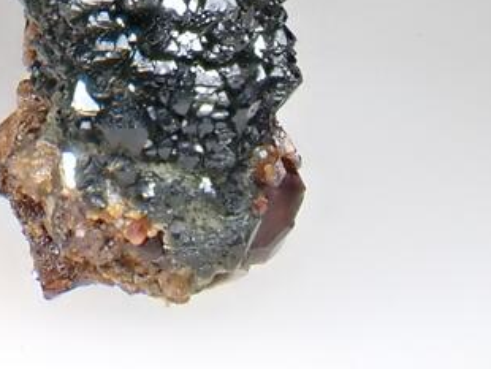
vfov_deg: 9.2
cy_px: -356
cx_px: 149
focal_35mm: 153
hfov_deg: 12.9
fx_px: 2172
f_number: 3.5
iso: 200
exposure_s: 1/160
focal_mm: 6.83
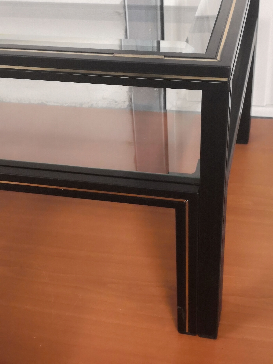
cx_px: 136
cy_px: 182
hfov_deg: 27.0
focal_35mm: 54
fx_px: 568
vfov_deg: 35.5
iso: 320
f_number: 1.6
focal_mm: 3.95
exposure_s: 1/25
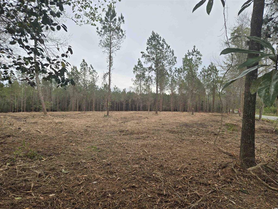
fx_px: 185
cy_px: 104
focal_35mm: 23
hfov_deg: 73.9
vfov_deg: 58.9
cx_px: 139
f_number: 1.8
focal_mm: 5.4
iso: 25
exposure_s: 1/1265
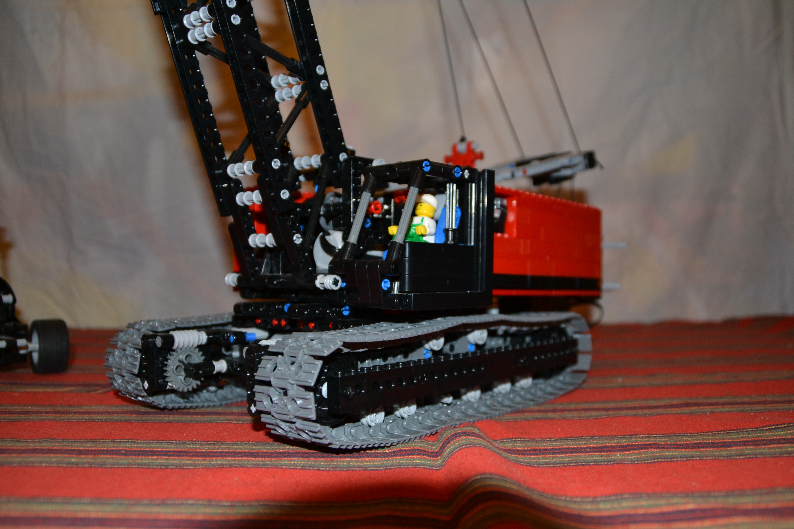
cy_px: 264
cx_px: 397
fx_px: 728
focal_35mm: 33
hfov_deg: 57.2
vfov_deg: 40.0
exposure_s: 1/60
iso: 560
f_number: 3.5
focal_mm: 22
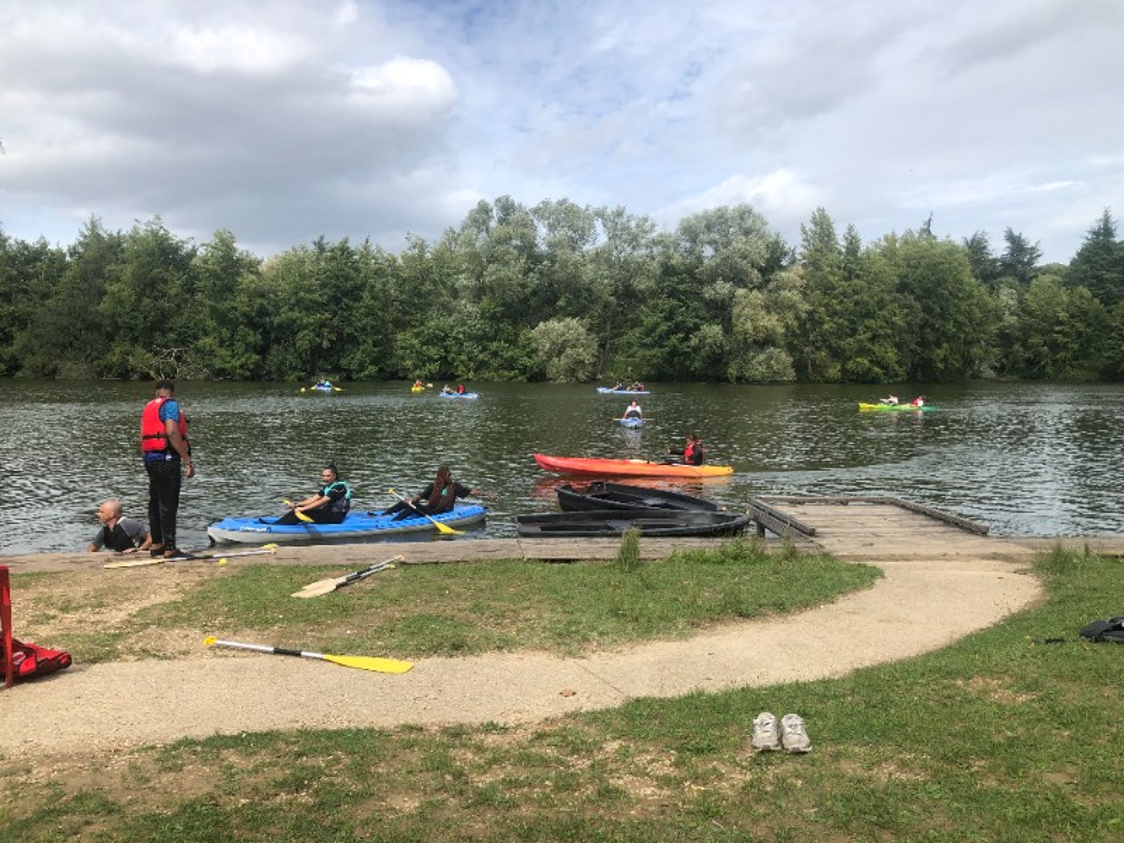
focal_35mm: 28
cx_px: 562
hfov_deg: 63.4
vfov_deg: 49.7
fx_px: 909
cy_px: 422
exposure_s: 1/1919
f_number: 1.8
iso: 20
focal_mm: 3.99
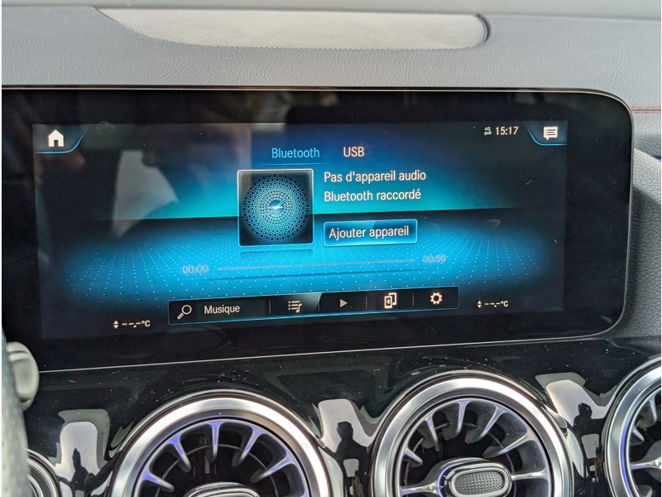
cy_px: 248
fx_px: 937
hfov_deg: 38.9
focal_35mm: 49
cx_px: 331
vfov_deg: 29.7
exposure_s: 1/60
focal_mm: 6.9
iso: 31
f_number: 1.68
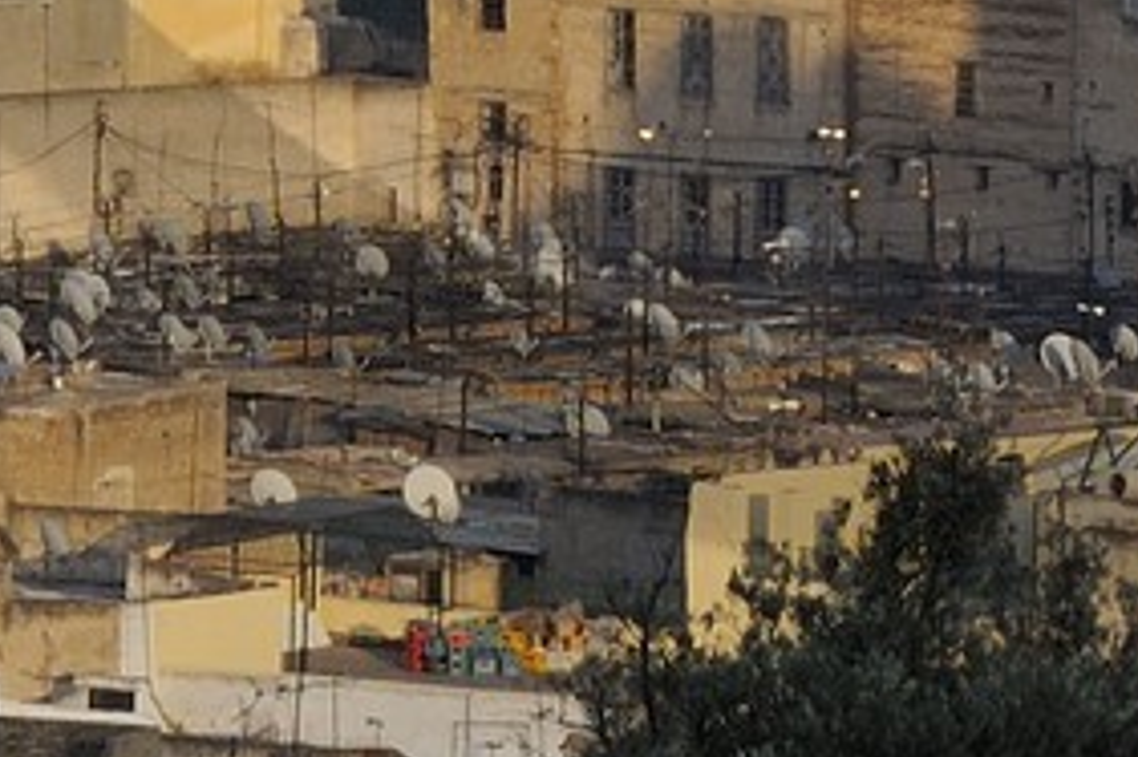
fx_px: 23378
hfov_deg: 2.8
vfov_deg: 1.8
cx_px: 1134
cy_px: -1093
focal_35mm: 740
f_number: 13
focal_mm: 130
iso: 400
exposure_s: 1/320
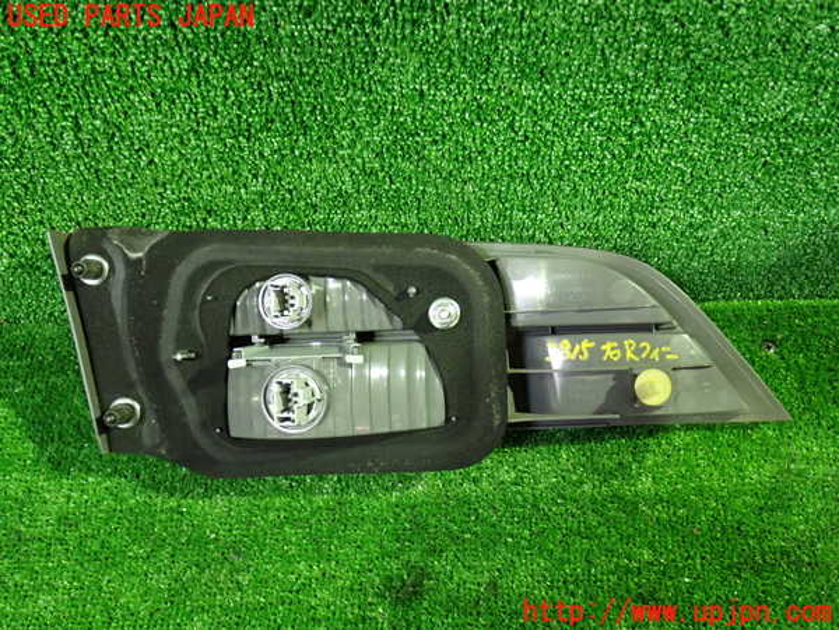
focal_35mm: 36
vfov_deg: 39.7
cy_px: 315
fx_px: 873
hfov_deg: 51.4
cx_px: 420
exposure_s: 1/25
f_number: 2.5
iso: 800
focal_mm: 6.37
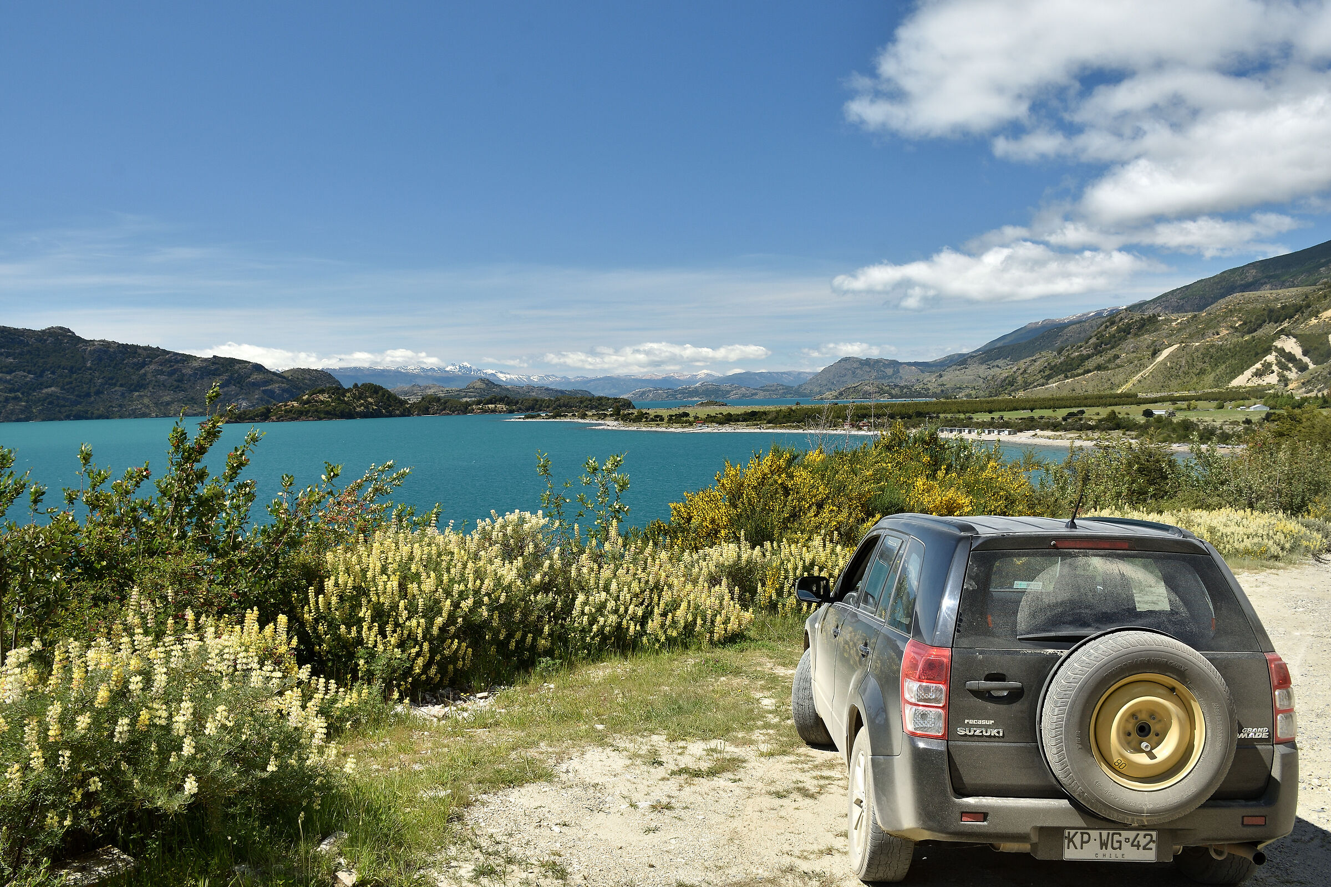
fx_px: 998
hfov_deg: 67.4
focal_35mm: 27
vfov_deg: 47.9
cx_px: 666
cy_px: 444
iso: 100
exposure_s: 1/80
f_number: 11
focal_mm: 18
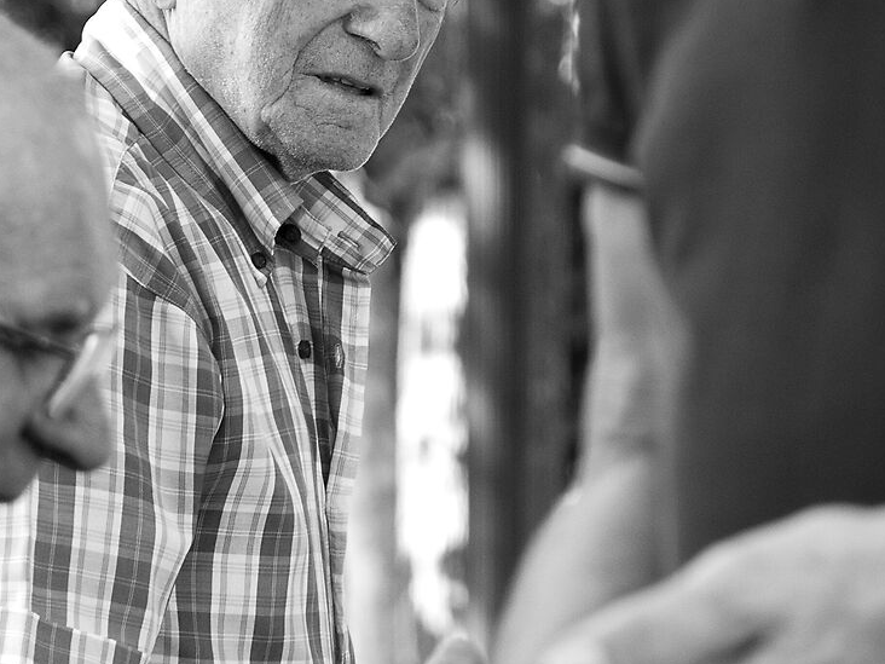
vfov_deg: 2.7
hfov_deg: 3.7
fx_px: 13857
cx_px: 786
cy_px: 148
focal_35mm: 542
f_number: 6.3
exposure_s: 1/250
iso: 800
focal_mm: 115
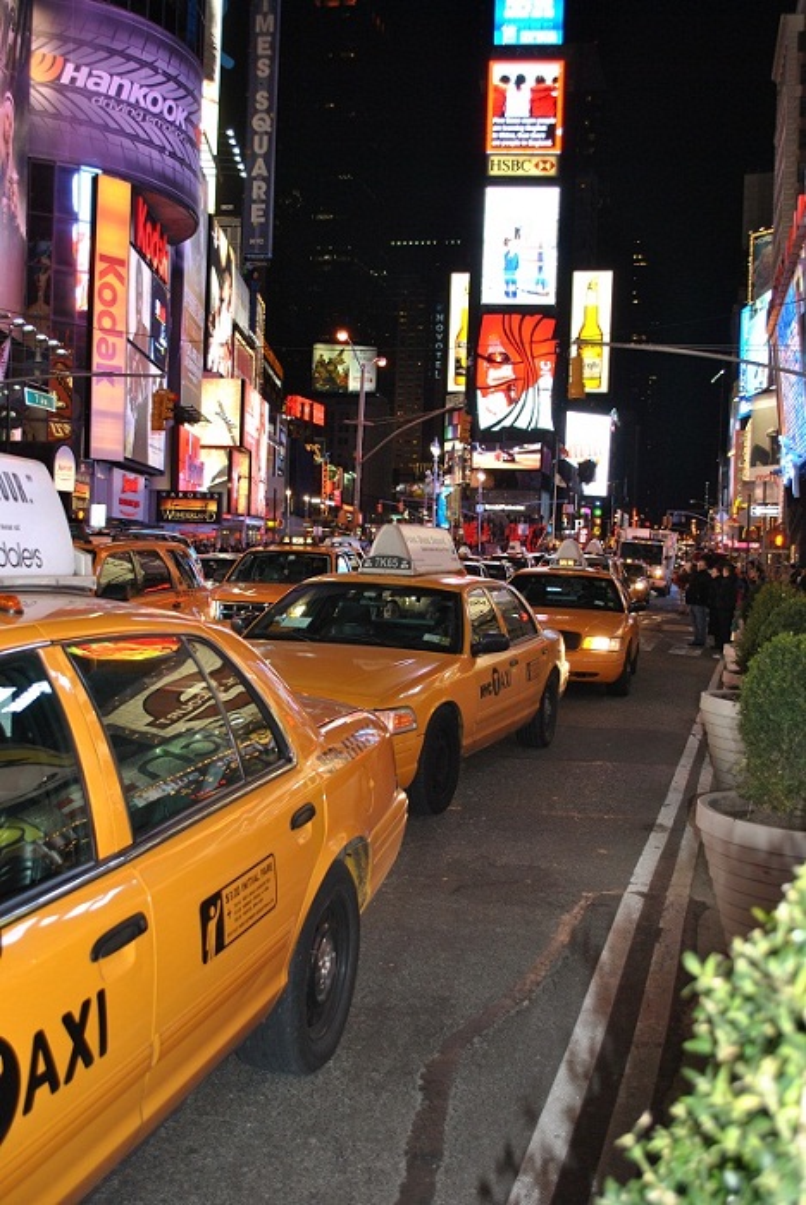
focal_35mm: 36
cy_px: 602
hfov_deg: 36.9
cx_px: 403
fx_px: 1207
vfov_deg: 53.1
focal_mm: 24
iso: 200
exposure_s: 1/30
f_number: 4
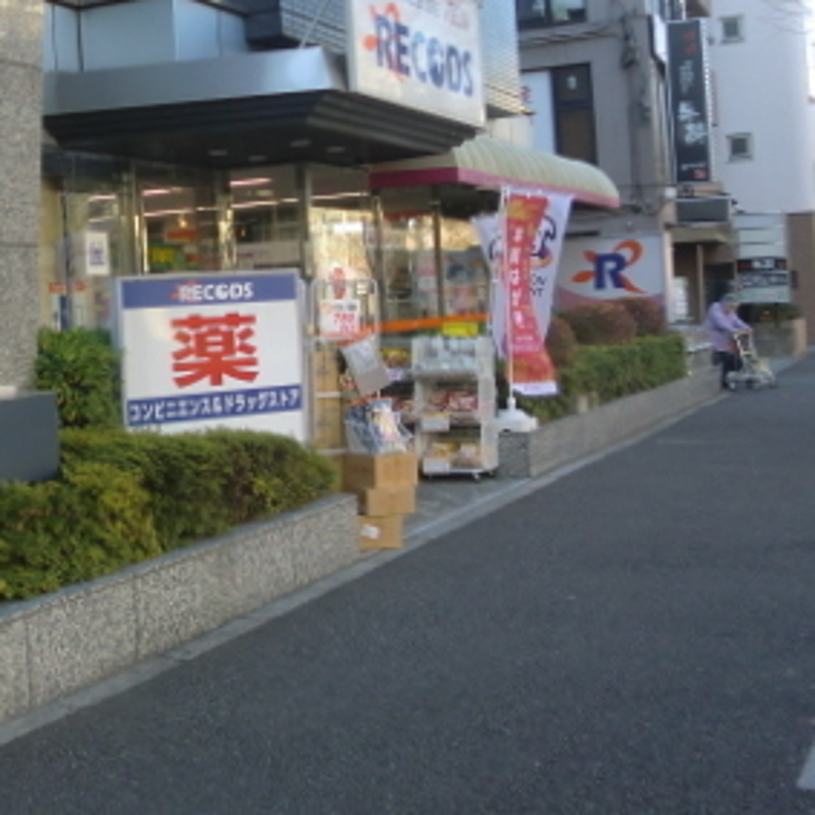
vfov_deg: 32.6
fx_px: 1385
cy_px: 285
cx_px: 60
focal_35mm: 52
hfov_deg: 31.1
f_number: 2.6
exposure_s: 1/125
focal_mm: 4.65
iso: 64
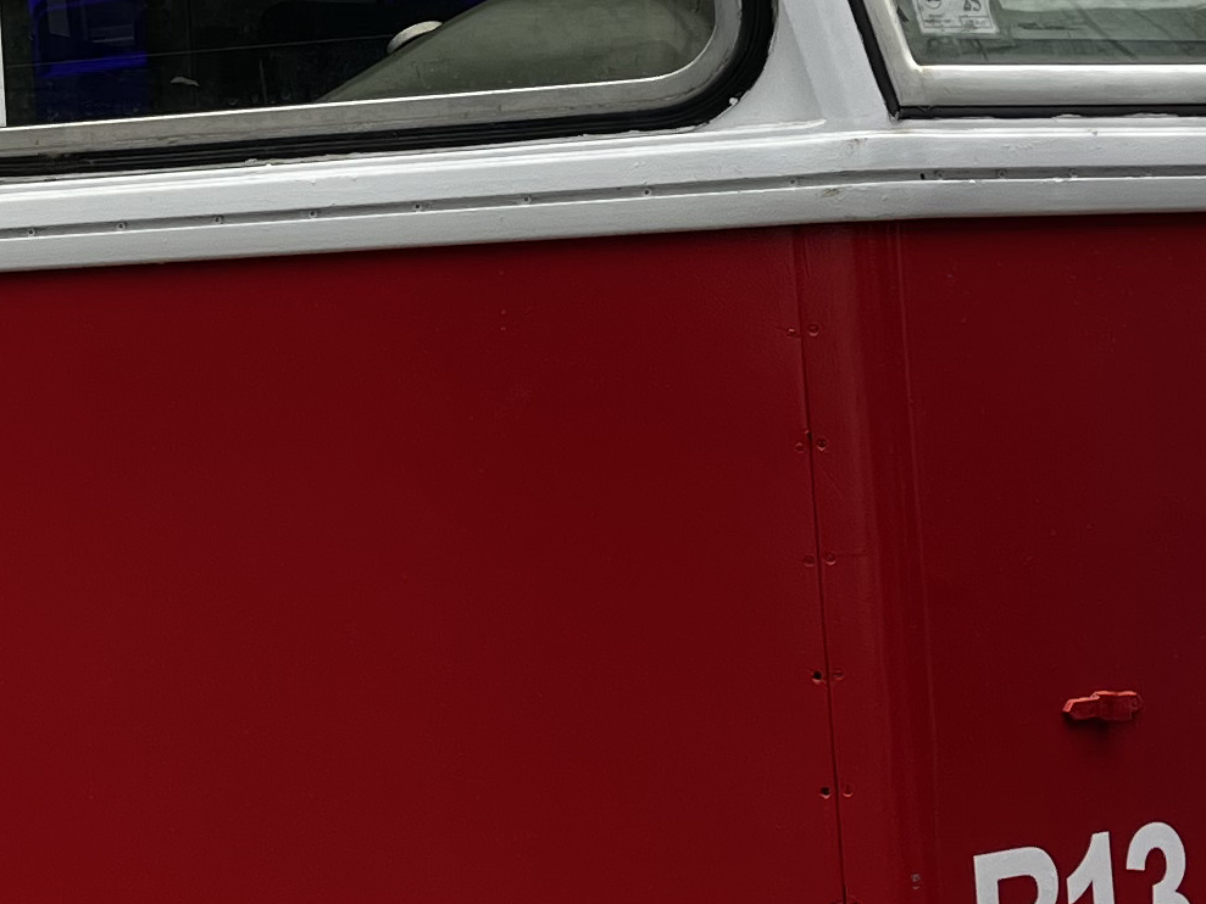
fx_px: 3693
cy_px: 206
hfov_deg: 17.4
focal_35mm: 106
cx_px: -366
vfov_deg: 13.9
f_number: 1.6
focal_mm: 5.1
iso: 32
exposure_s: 1/139
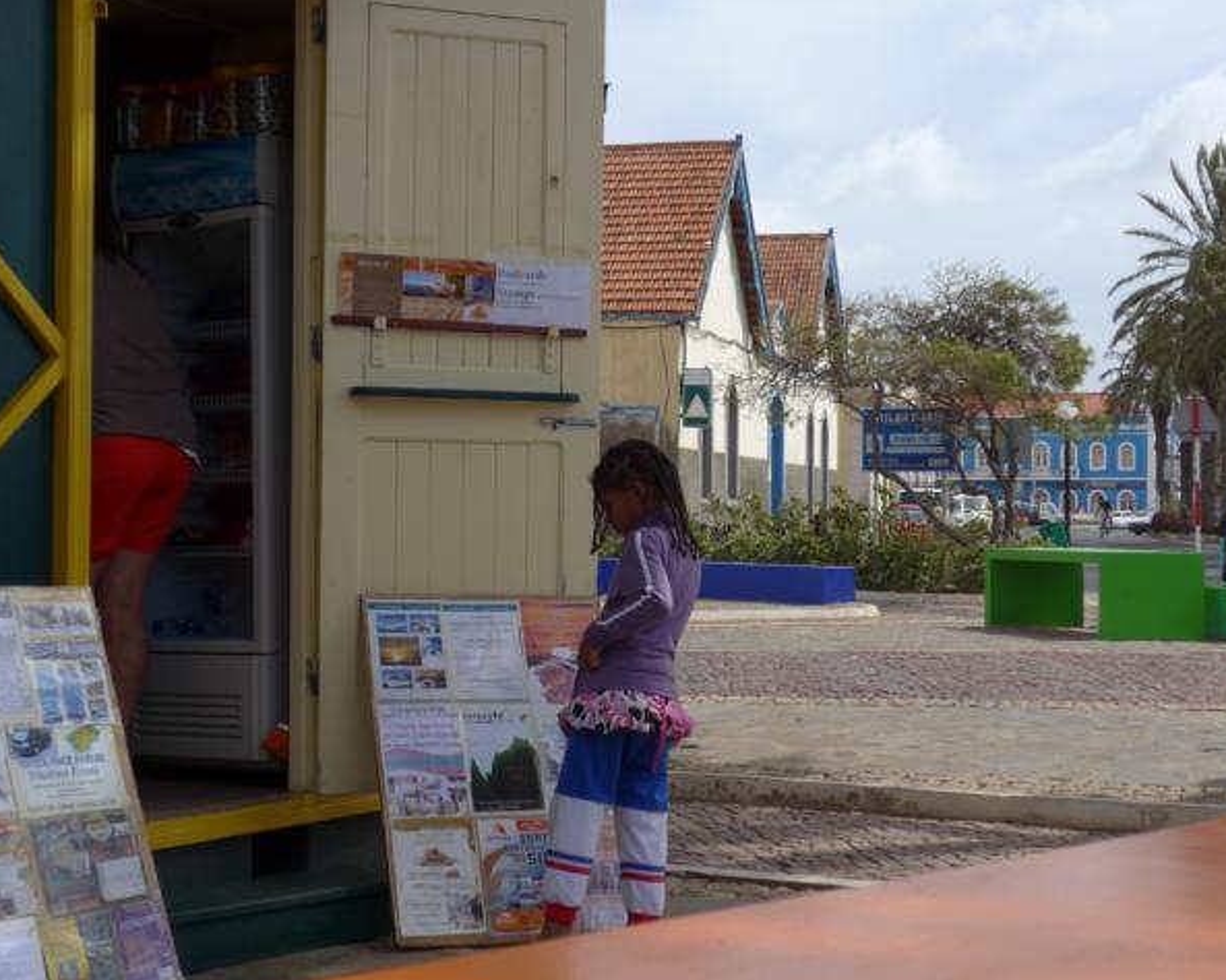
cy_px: 488
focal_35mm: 59
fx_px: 2140
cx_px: 655
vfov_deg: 25.8
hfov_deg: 32.0
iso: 80
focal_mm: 12
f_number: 3.5
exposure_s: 1/1300
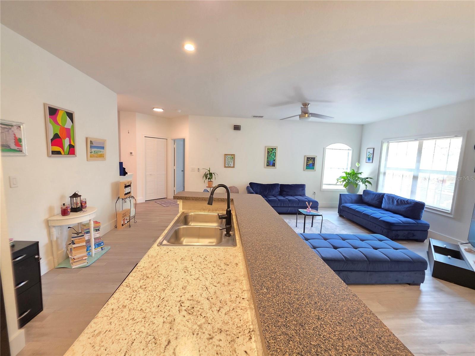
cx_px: 238
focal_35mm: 13
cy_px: 178
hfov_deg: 106.2
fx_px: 178
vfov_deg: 89.9
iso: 400
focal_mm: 2.2
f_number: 1.9
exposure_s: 1/60
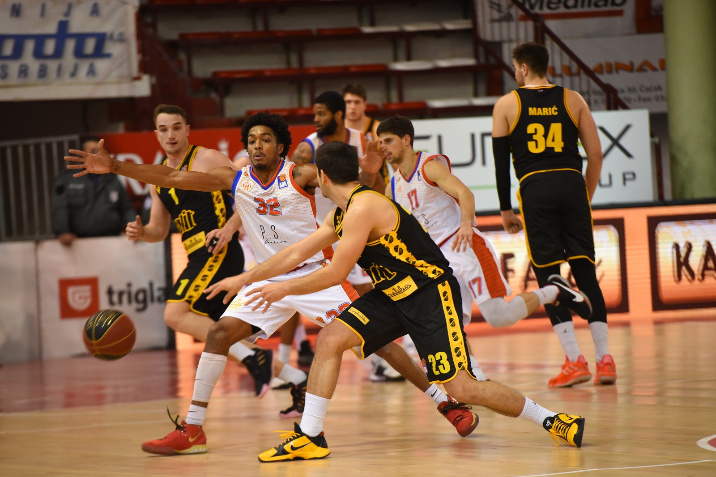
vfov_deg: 6.9
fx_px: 3977
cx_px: 358
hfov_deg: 10.3
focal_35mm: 200
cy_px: 238
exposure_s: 1/400
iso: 2500
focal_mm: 200
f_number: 3.2
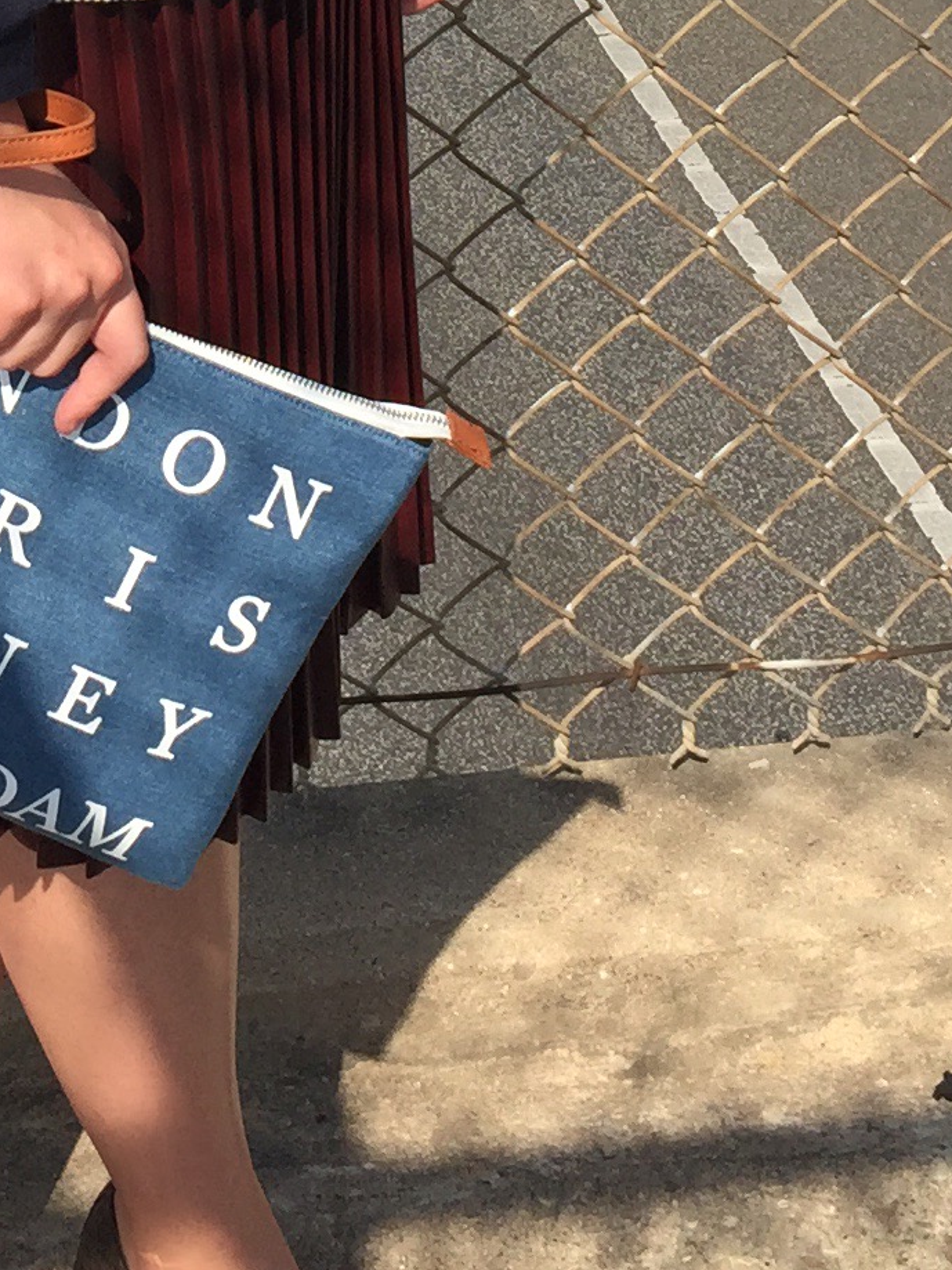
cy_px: -408
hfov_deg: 14.1
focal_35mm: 103
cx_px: 3
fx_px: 3778
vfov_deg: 17.8
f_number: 2.2
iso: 32
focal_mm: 4.15
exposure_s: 1/2198
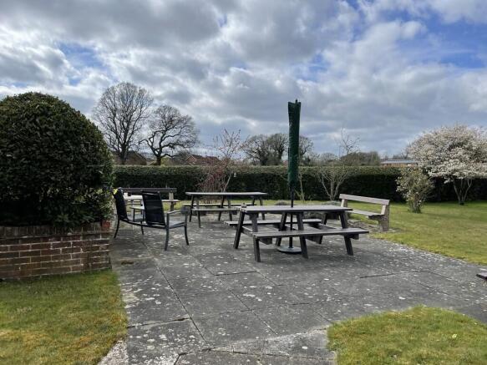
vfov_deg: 53.0
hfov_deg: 67.3
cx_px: 244
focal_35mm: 26
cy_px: 182
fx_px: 366
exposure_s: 1/5291
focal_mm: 4.2
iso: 32
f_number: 1.6
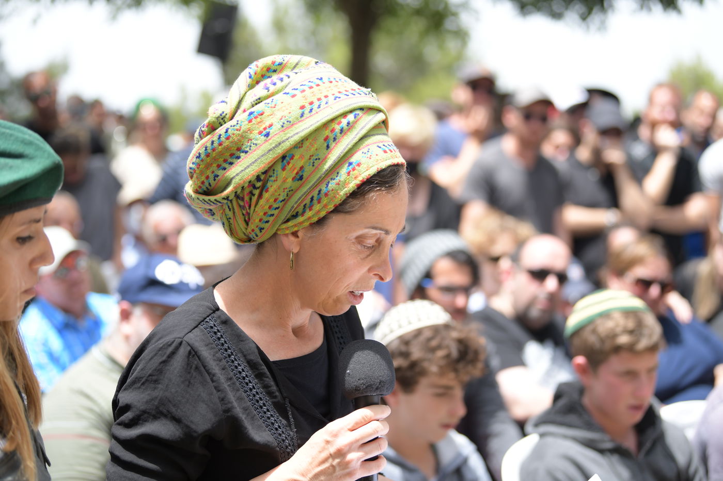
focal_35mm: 70
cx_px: 362
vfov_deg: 19.5
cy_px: 240
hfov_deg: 28.8
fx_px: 1406
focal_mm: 70
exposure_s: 1/2000
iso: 500
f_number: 2.8
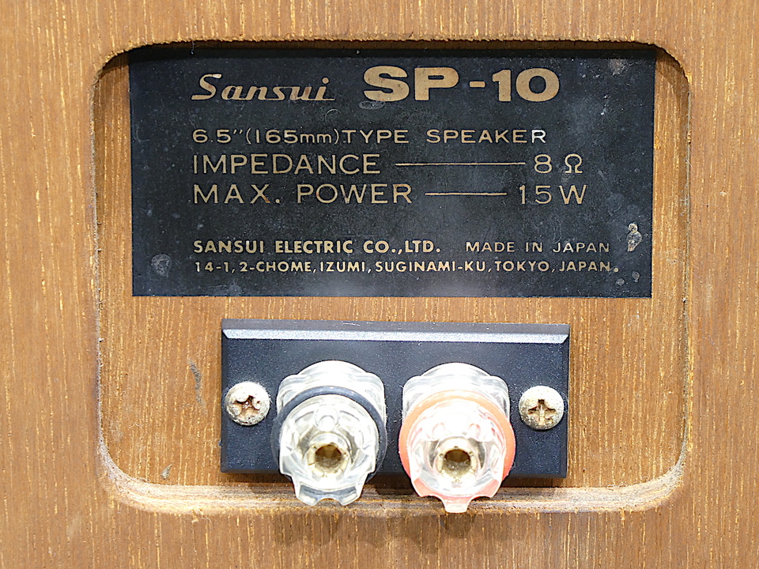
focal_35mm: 265
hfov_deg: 7.5
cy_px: 284
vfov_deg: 5.6
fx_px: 5810
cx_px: 380
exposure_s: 1/1.6
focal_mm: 47.5
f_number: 5.6
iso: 200
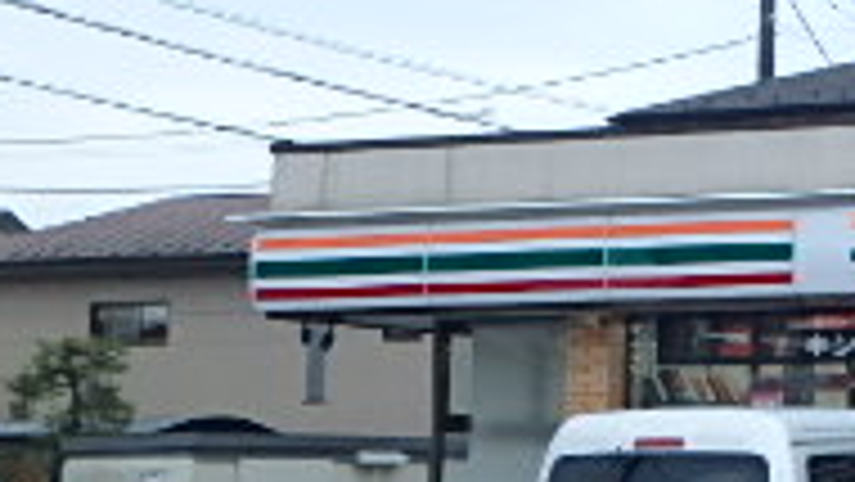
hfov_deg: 15.3
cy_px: 185
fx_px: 2835
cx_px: 1418
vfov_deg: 9.7
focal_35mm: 125
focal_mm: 6
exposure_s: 1/80
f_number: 4.9
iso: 160
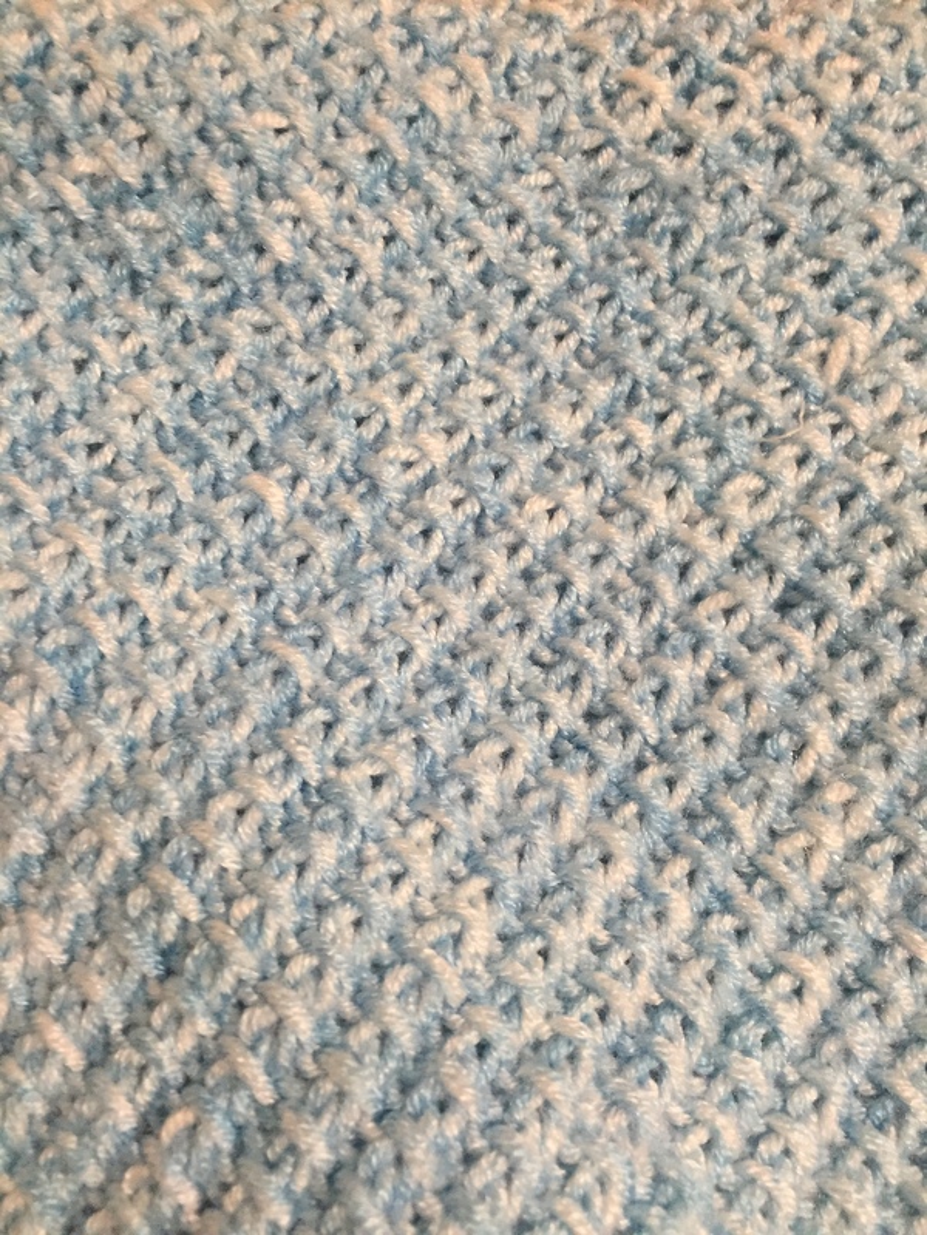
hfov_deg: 48.2
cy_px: 618
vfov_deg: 61.7
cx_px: 464
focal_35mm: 29
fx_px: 1035
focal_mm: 4.15
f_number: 2.2
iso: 200
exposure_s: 1/33
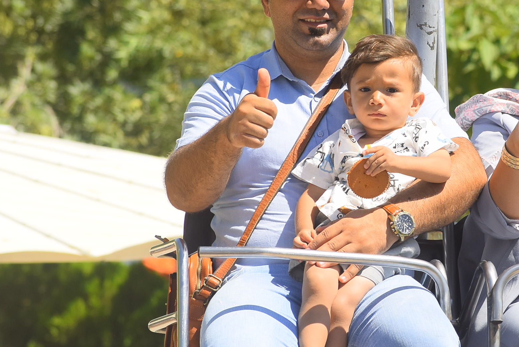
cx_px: 421
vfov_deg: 2.8
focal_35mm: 500
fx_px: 7213
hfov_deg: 4.1
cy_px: 137
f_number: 10
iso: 320
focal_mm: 175
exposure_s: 1/640
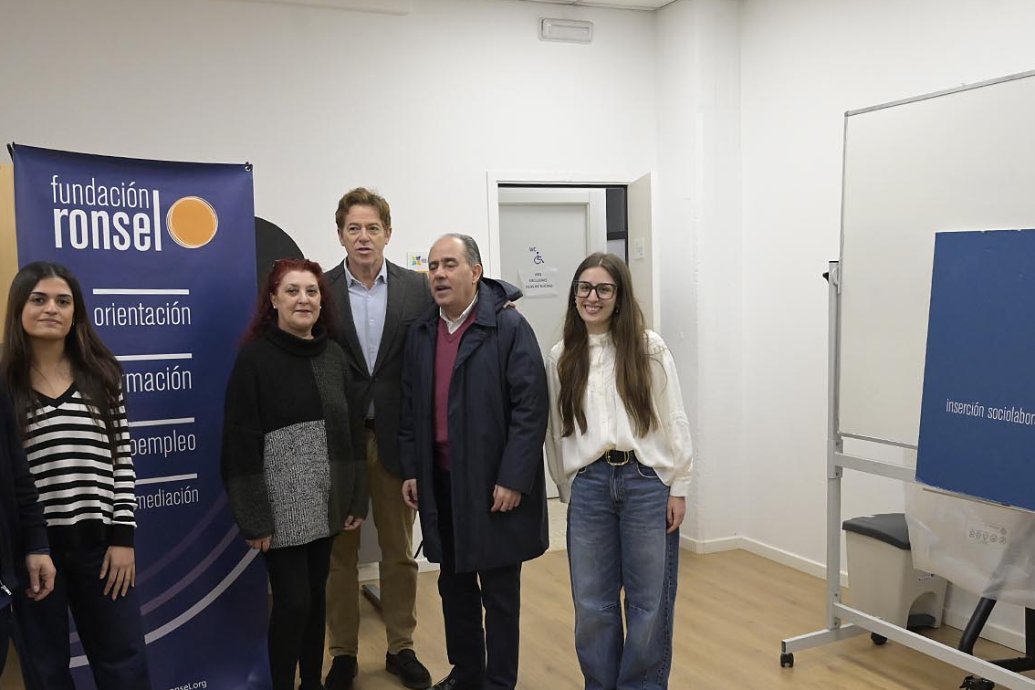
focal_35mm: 36
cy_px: 412
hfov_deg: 53.1
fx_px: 1035
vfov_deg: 36.7
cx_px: 518
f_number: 5.6
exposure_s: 1/640
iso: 6400
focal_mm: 24
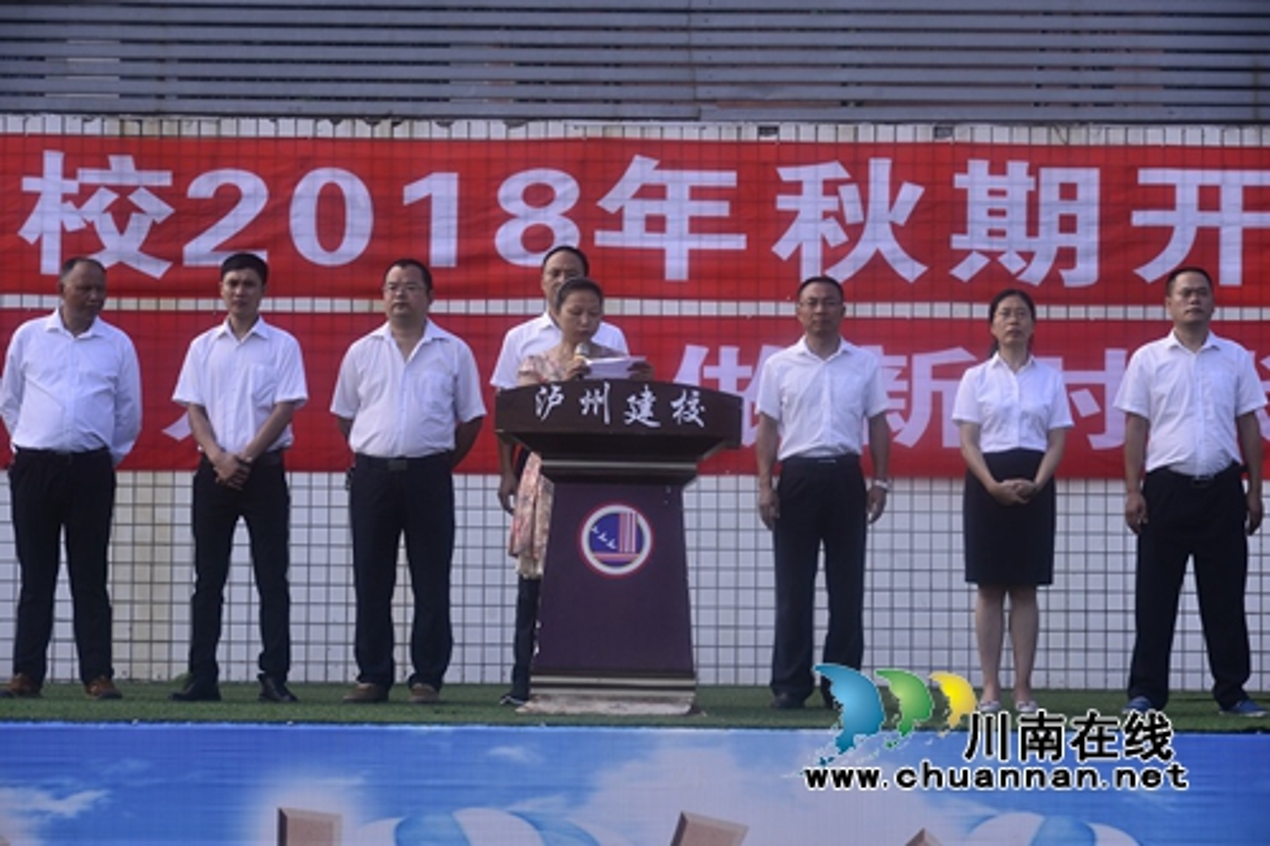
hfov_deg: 20.4
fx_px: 3526
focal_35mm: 100
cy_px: 423
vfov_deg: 13.7
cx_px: 635
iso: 100
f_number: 8
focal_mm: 100
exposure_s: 1/125
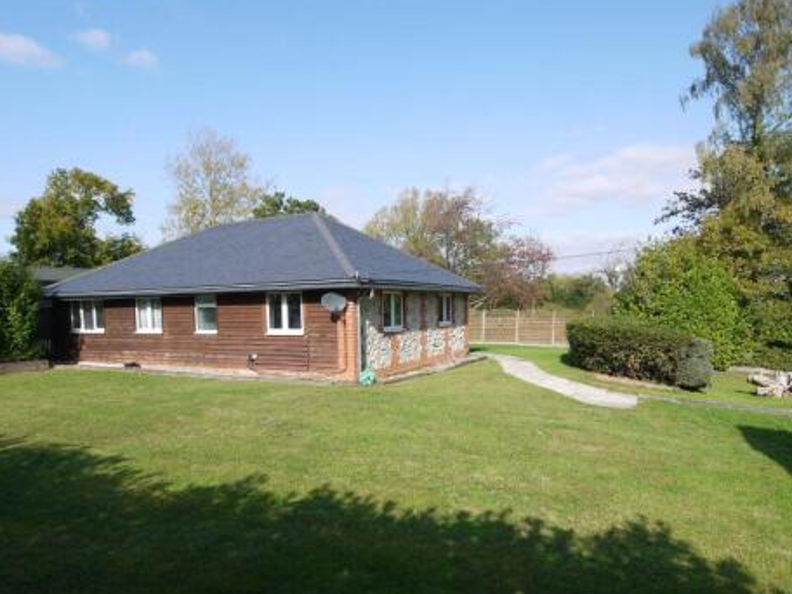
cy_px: 343
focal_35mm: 23
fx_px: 526
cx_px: 419
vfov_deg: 58.6
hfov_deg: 73.9
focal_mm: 9
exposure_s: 1/250
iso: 100
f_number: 7.1
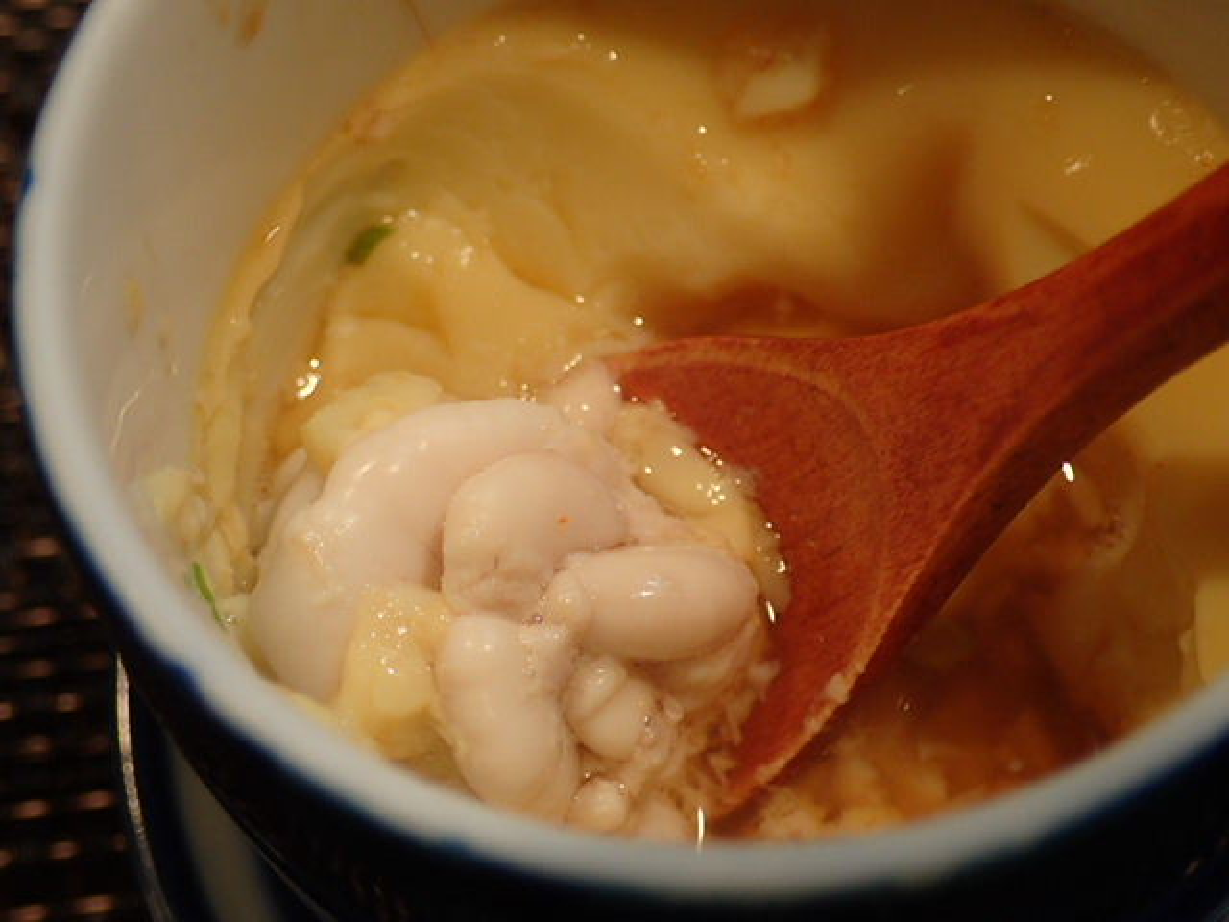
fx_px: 1882
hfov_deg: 36.2
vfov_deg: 27.5
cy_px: 461
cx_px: 614
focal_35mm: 53
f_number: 3.4
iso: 250
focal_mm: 9.61
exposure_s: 1/50
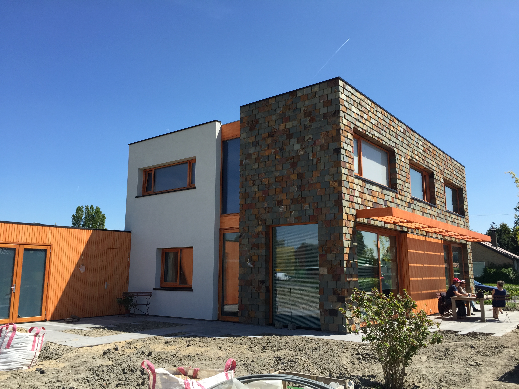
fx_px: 435
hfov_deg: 61.7
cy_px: 194
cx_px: 260
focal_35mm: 29
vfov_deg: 48.2
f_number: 2.2
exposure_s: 1/1364
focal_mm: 4.15
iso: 32
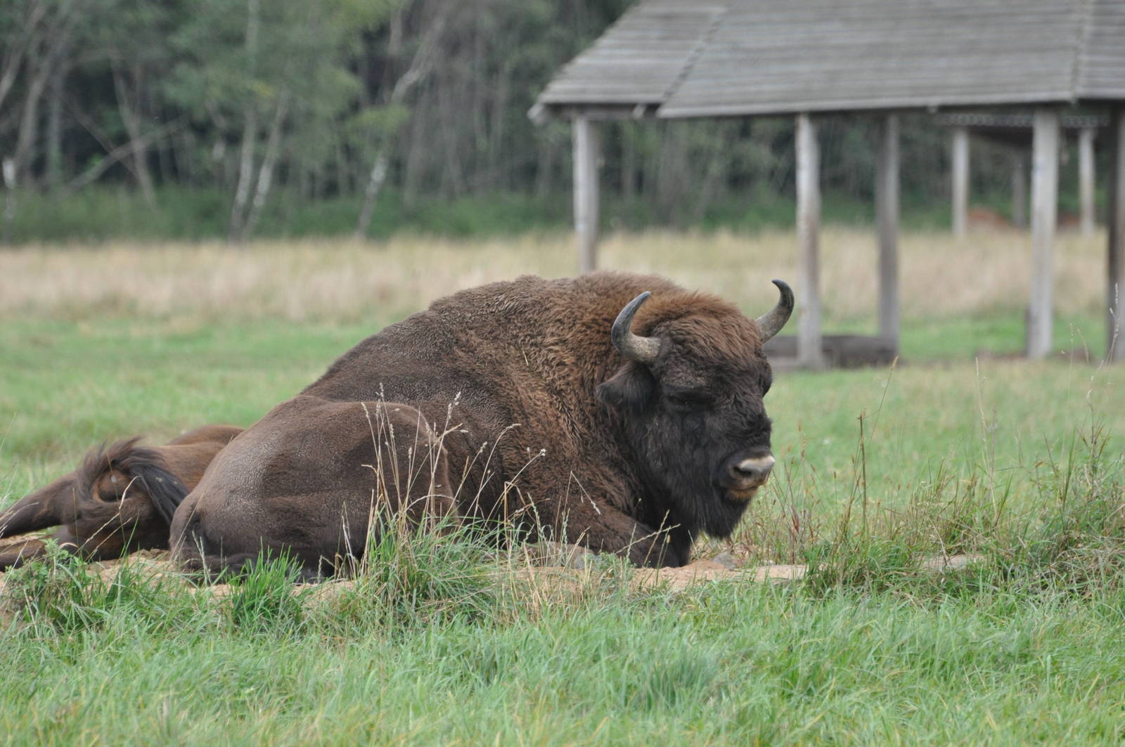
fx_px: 14047
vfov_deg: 3.0
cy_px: 374
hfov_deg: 4.6
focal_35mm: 450
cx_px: 562
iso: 800
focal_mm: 300
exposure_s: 1/1000
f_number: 5.6
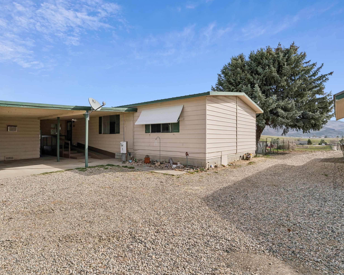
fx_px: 205
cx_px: 156
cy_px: 137
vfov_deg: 67.8
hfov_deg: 79.9
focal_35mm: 20
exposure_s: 1/320
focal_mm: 17.1
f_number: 13
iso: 400
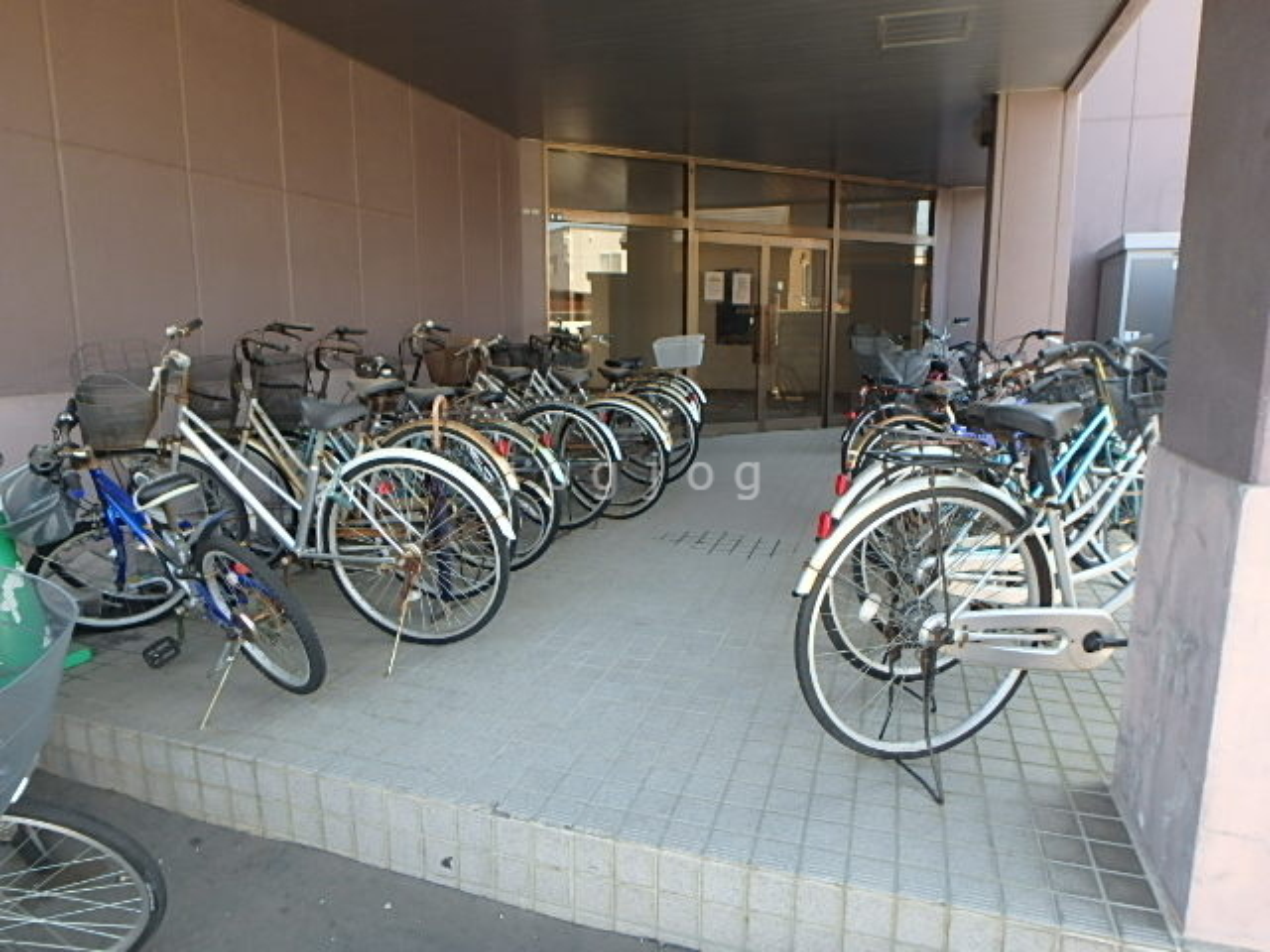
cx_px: 635
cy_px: 476
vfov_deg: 63.4
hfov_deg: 79.0
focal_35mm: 21
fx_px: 770
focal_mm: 3.7
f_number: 3.5
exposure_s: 1/60
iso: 125
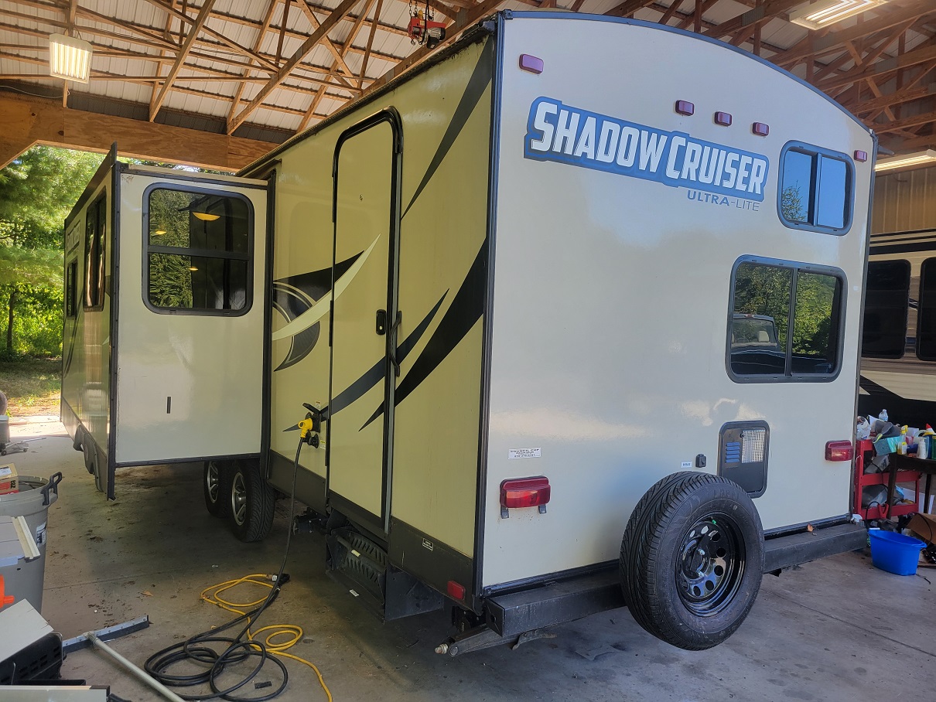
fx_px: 703
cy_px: 351
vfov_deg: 53.1
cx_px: 468
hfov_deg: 67.3
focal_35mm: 26
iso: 40
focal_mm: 5.4
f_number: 1.8
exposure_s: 1/172
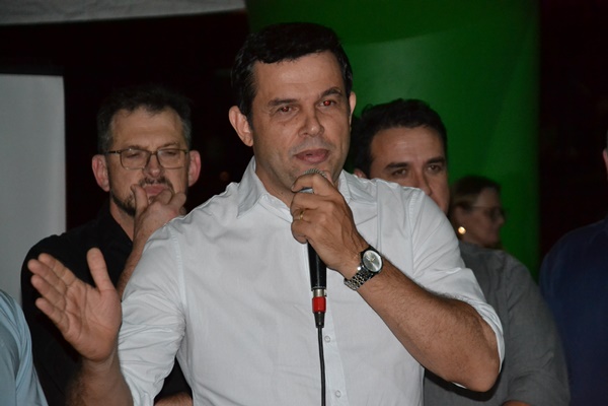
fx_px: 2482
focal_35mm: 147
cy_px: 203
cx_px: 304
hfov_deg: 14.0
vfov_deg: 9.3
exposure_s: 1/60
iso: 3200
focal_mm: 98
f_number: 5.6
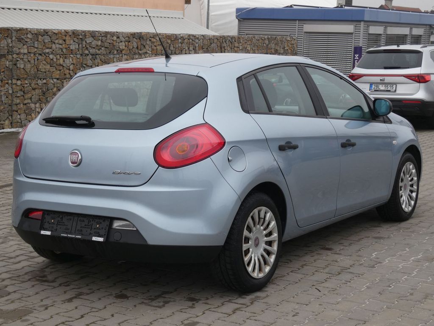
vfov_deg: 23.3
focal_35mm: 63
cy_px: 163
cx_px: 217
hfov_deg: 30.7
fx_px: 790
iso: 80
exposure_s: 1/100
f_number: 5
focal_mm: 11.3
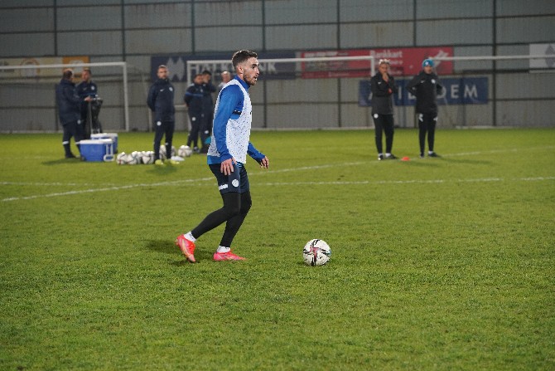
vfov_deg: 9.5
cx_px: 278
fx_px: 2236
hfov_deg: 14.2
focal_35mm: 145
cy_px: 186
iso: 3200
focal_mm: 145
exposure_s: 1/200
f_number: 4.5
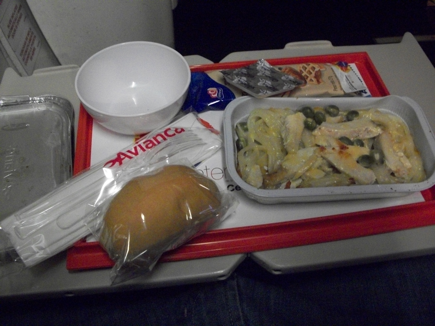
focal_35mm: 35
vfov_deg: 40.7
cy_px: 163
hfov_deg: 52.6
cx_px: 218
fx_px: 440
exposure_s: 1/8
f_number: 3.1
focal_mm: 6.3
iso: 640
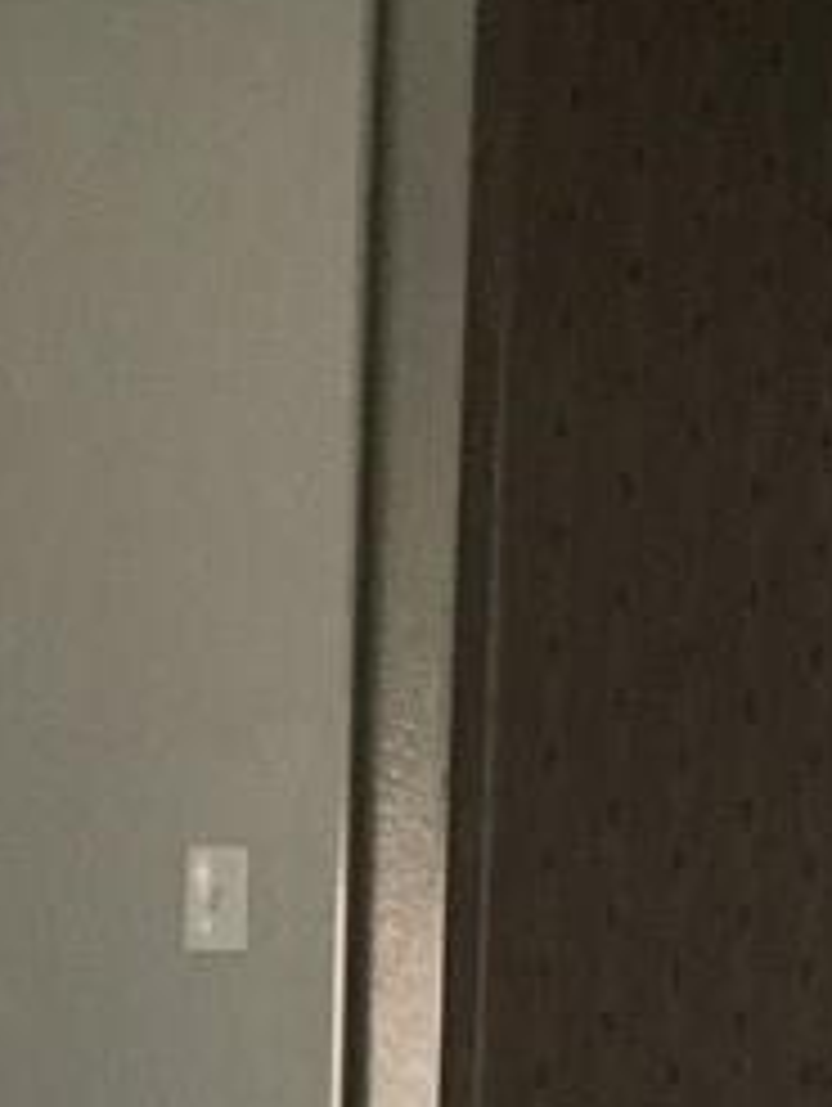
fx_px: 4127
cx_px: -508
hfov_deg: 11.0
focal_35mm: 129
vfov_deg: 15.0
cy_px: 1120
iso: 25
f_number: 2.4
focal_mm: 3.3
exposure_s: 1/30
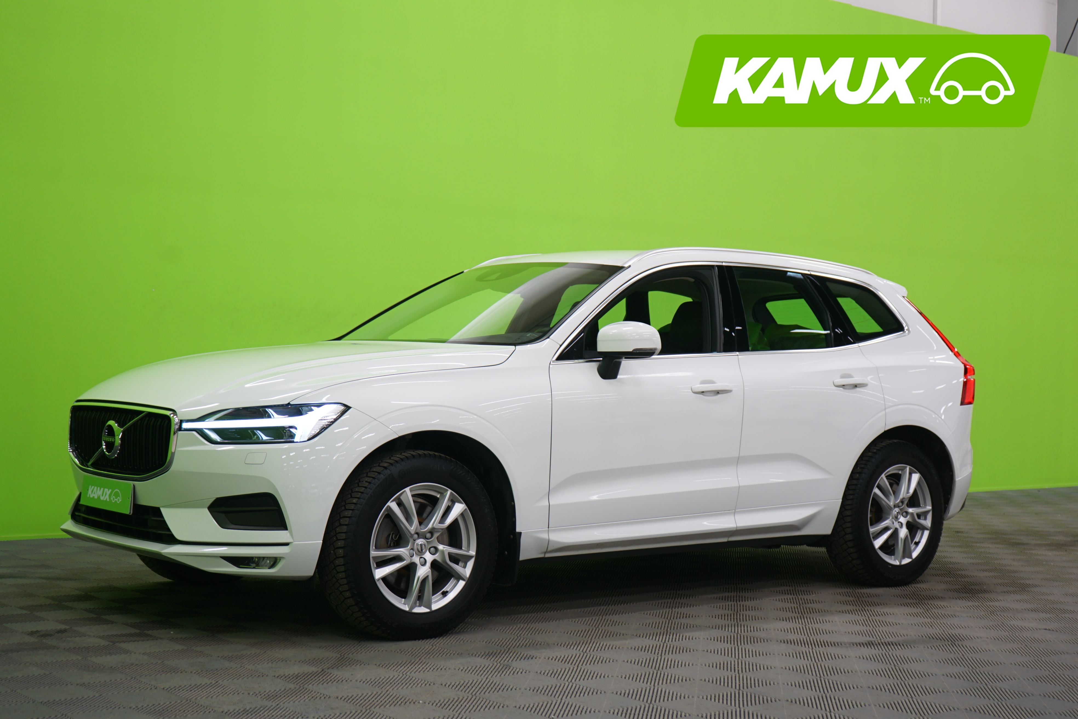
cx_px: 539
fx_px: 1557
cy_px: 360
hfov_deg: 38.2
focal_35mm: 52
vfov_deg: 26.0
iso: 400
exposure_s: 1/10
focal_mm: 52
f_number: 5
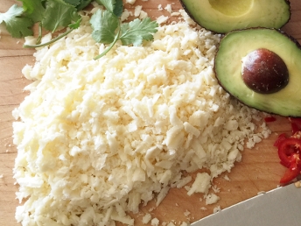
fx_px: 470
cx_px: 245
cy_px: 18
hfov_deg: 34.4
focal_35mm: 54
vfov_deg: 26.1
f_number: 2.2
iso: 32
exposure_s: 1/40
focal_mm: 4.15
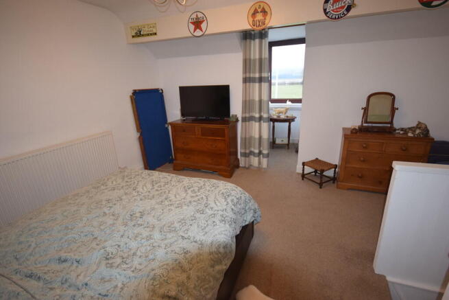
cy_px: 150
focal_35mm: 17
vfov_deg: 69.7
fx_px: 215
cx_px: 224
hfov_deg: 92.4
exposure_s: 1/60
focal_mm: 11.5
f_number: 4.2
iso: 900
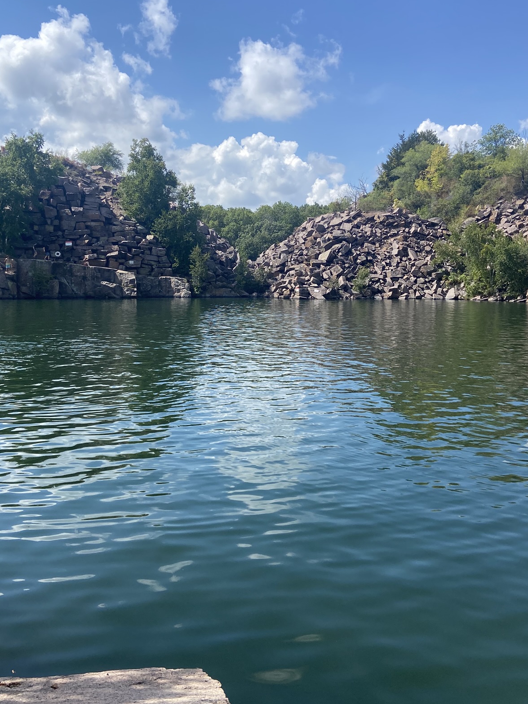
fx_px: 691
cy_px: 326
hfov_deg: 41.8
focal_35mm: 34
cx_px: 266
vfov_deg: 53.9
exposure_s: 1/2890
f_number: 1.8
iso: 32
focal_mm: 4.25
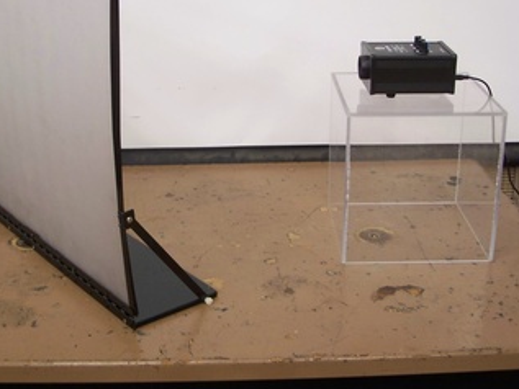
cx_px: 216
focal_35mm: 56
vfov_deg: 26.0
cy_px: 136
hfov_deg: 34.3
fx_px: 840
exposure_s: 1/20
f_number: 2.8
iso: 200
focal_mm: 7.8
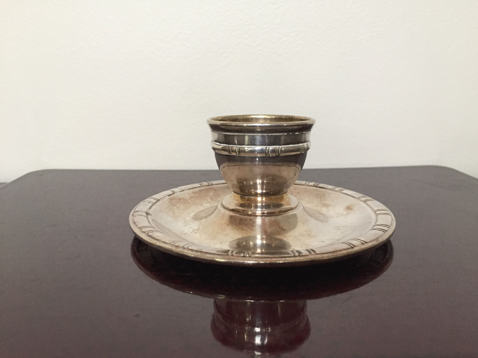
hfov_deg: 61.7
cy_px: 179
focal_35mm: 29
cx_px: 239
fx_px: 400
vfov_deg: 48.2
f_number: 2.2
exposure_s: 1/33
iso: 250
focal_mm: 4.15
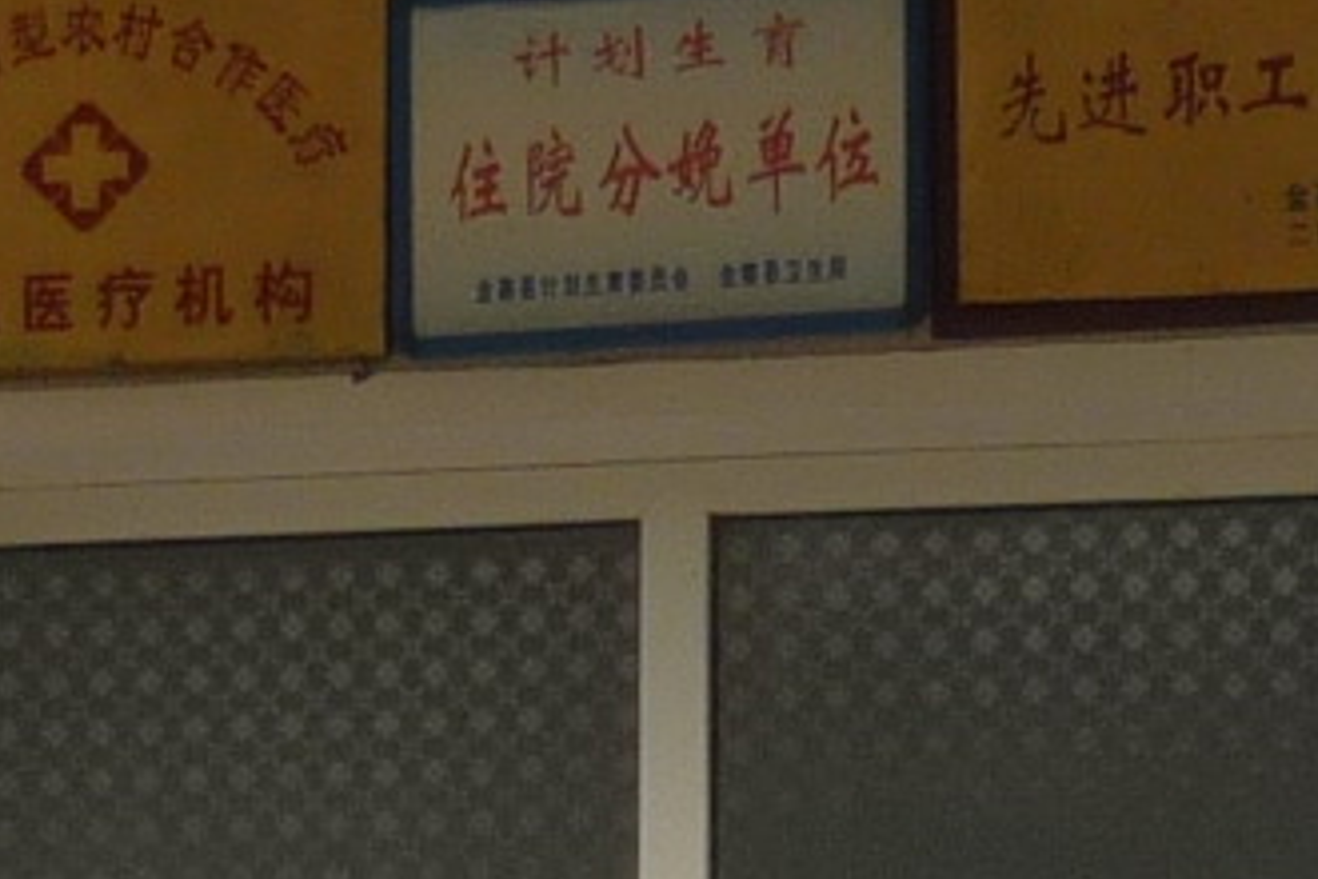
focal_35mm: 213
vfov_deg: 6.4
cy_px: 1398
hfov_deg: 9.7
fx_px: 7798
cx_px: 655
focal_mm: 5.5
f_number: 2.8
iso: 100
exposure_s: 1/640
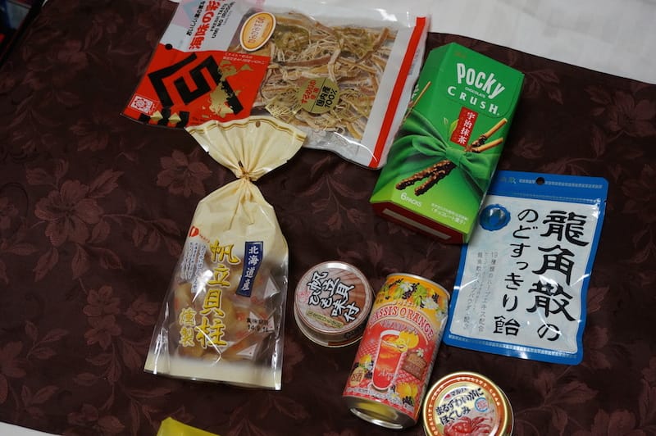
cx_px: 328
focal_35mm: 42
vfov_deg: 31.8
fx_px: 765
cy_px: 218
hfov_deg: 46.4
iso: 1000
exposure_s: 1/60
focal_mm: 28
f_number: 4.5
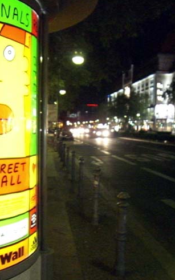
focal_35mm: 41
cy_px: 140
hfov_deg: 31.2
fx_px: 313
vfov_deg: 48.2
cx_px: 78
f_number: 2.7
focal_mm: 6.2
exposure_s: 1/20
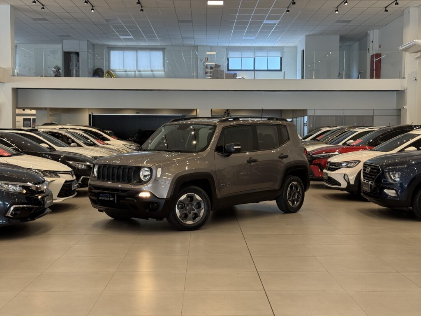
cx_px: 210
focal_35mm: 48
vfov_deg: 30.3
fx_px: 584
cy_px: 158
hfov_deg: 39.7
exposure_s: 1/60
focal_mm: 6.76
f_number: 1.78
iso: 100
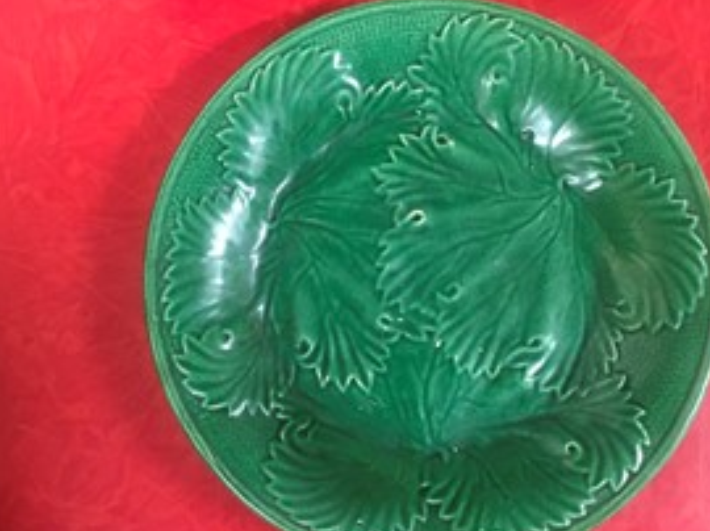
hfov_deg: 43.9
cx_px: 329
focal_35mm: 43
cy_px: 287
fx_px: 881
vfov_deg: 33.5
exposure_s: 1/17
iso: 200
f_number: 2.2
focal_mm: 4.15
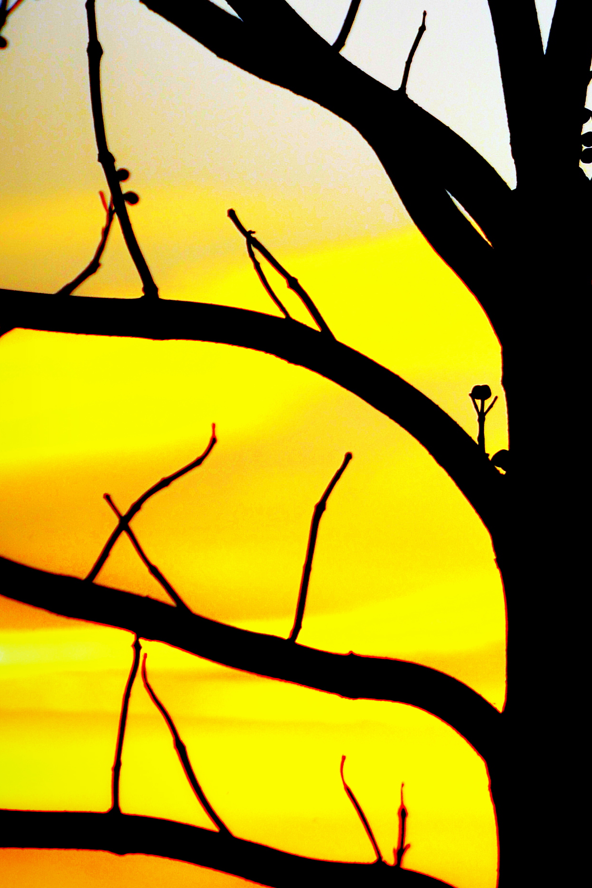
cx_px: 579
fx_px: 18347
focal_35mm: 744
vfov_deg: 2.8
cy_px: 94
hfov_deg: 1.8
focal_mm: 200
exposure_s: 1/400
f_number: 6.3
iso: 200
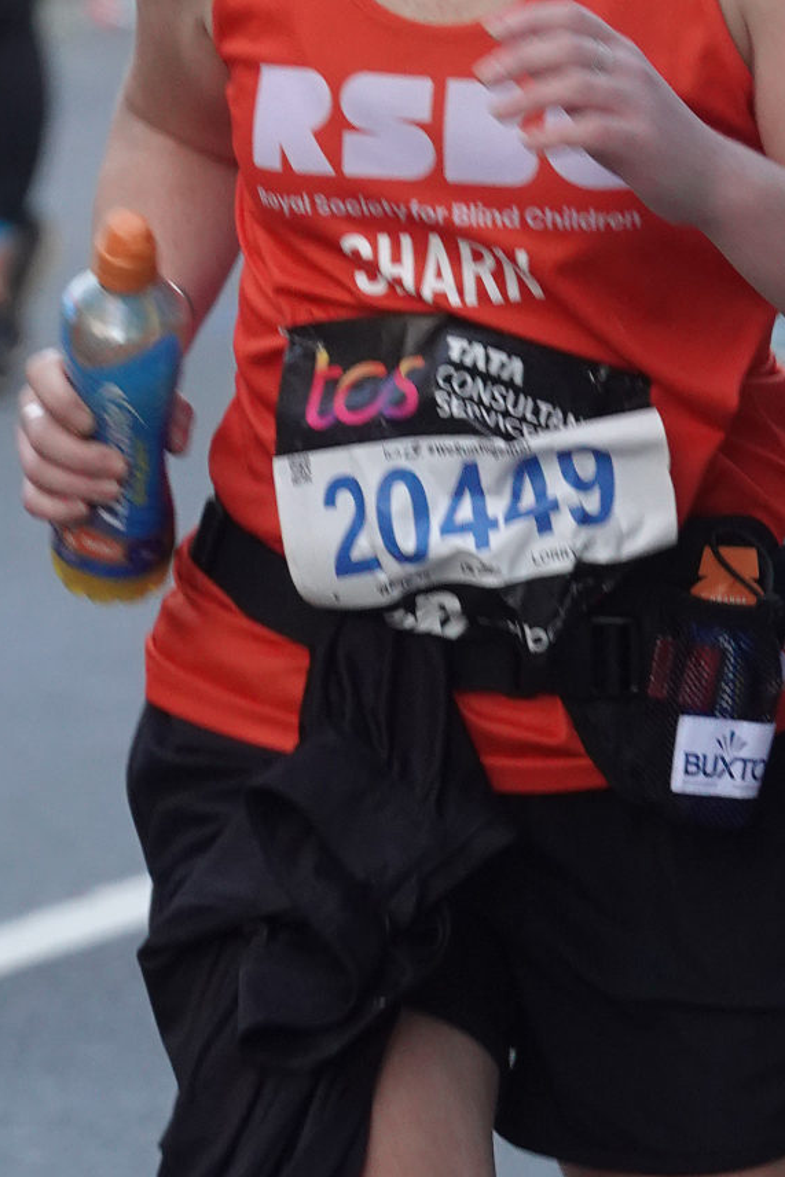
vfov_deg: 2.0
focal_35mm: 1020
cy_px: 891
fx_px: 33346
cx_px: 839
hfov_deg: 1.3
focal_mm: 124.94
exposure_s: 1/250
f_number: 4
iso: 500
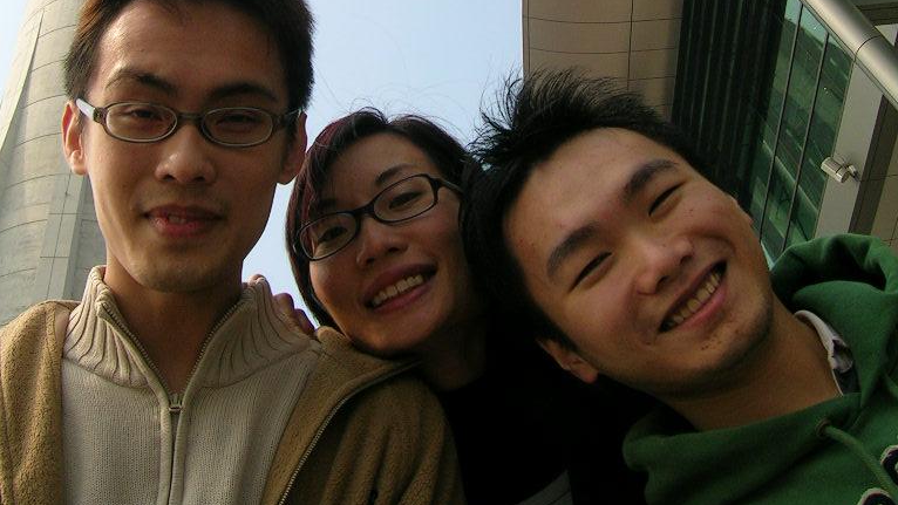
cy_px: -25
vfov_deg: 22.4
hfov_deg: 40.6
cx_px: 449
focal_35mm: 51
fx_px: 1214
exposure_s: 1/408
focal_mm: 5.4
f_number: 4.8
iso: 50
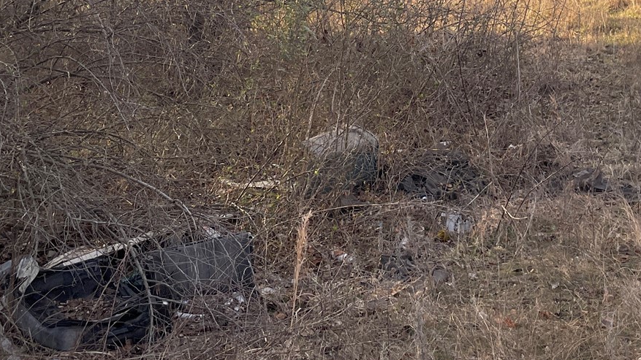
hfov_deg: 33.5
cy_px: -62
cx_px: 438
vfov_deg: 18.5
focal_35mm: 62
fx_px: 1054
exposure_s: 1/720
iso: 32
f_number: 1.6
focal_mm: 4.2
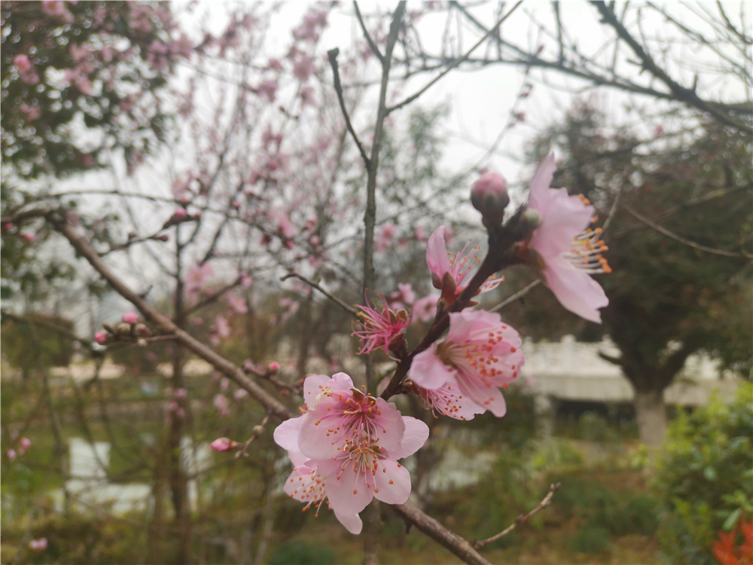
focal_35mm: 26
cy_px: 282
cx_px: 376
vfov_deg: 53.1
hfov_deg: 67.3
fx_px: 566
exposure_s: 1/109
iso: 50
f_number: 1.8
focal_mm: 5.5
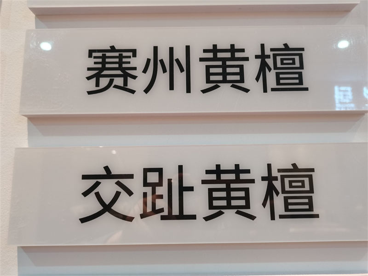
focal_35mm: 26
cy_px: 138
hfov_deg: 67.3
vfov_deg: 53.1
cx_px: 184
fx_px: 276
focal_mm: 5.58
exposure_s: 1/33.3
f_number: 1.8
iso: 320
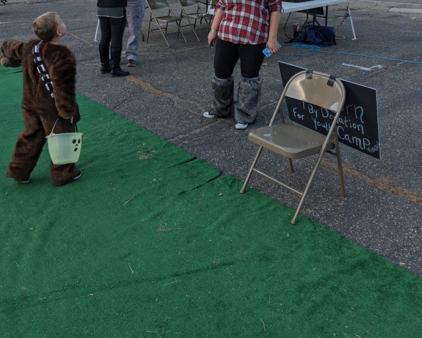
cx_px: 214
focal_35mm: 36
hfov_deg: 50.3
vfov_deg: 39.2
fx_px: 450
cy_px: 57
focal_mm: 4.44
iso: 50
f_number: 1.8
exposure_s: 1/688
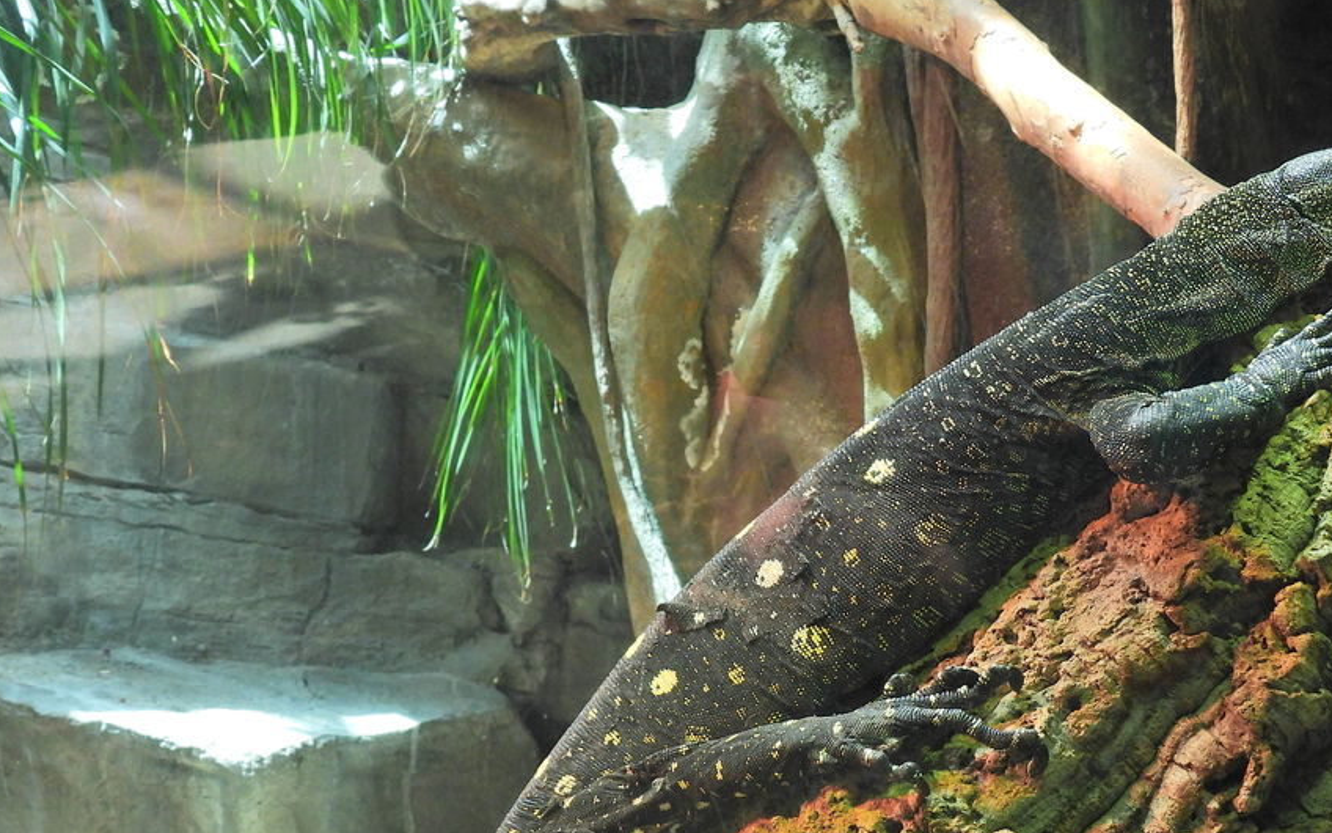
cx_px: 748
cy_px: 534
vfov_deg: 14.8
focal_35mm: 88
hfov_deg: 23.5
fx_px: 3195
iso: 160
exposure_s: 1/30
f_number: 3.5
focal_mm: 9.8
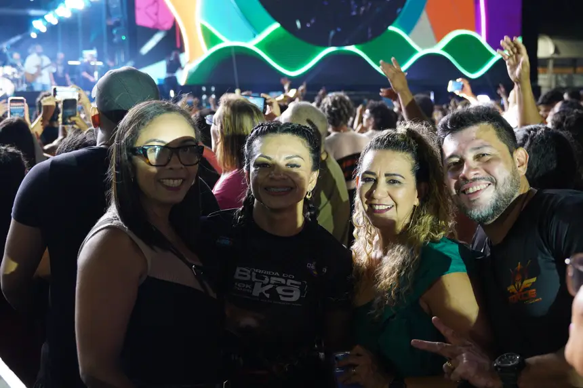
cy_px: 194
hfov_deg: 43.6
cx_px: 292
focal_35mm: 45
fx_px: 728
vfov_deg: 29.8
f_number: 2.8
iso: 3200
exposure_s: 1/160
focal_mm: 30.4
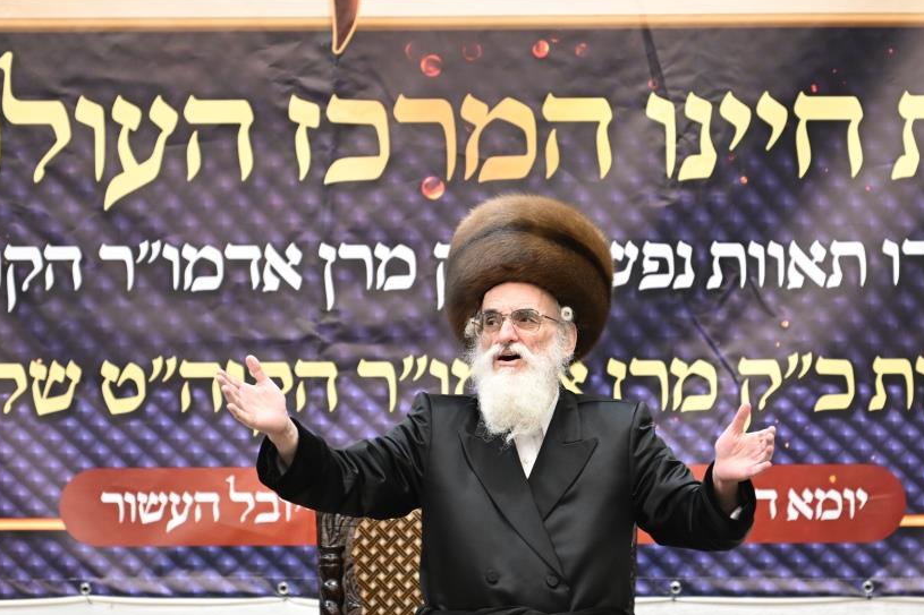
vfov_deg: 3.6
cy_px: 364
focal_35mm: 377
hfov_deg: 5.5
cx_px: 557
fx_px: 9674
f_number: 2.8
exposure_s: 1/125
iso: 800
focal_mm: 200
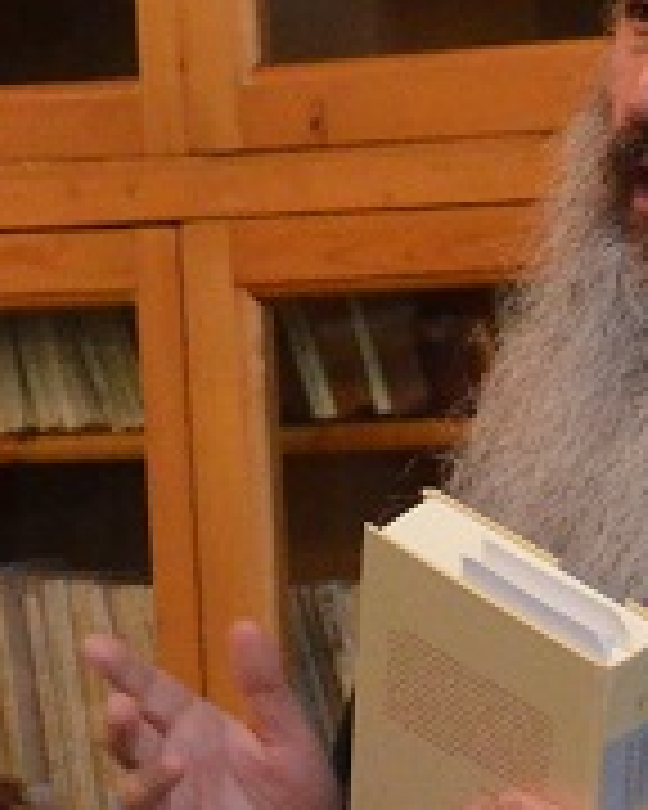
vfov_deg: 4.1
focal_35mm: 469
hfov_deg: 3.3
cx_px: 1251
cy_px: 693
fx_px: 11243
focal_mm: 50
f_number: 5.6
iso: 2500
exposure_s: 1/60
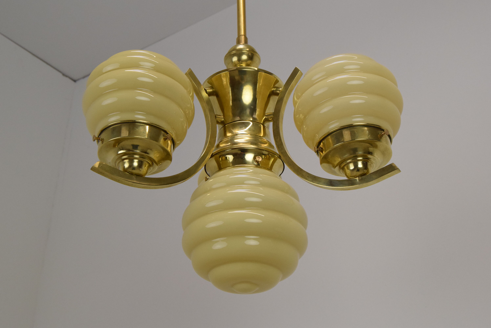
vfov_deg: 29.9
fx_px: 614
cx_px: 246
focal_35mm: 45
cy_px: 164
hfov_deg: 43.6
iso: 1600
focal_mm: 30
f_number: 9
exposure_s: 1/320
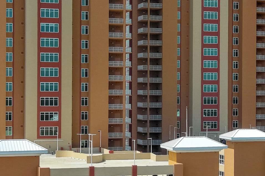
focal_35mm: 93
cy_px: 92
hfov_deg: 21.9
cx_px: 124
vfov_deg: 14.7
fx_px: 684
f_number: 6.3
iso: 100
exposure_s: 1/1600
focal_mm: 10.57
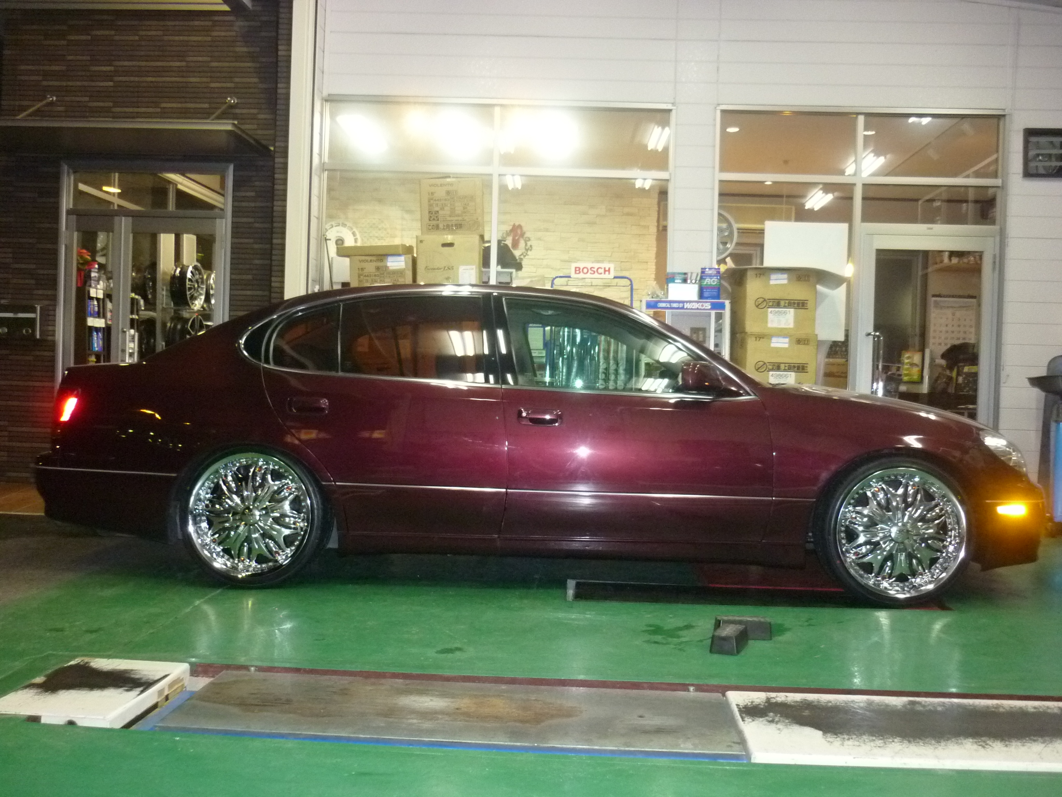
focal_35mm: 33
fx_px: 1012
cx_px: 531
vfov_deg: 42.9
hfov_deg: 55.4
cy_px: 398
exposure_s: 1/30
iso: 500
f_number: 2.8
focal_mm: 5.5
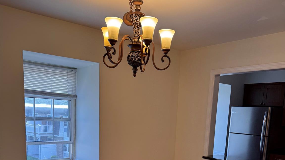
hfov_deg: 56.6
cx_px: 142
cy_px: 155
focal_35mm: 35
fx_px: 264
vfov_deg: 31.5
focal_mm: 6.76
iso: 64
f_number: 1.78
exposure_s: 1/154
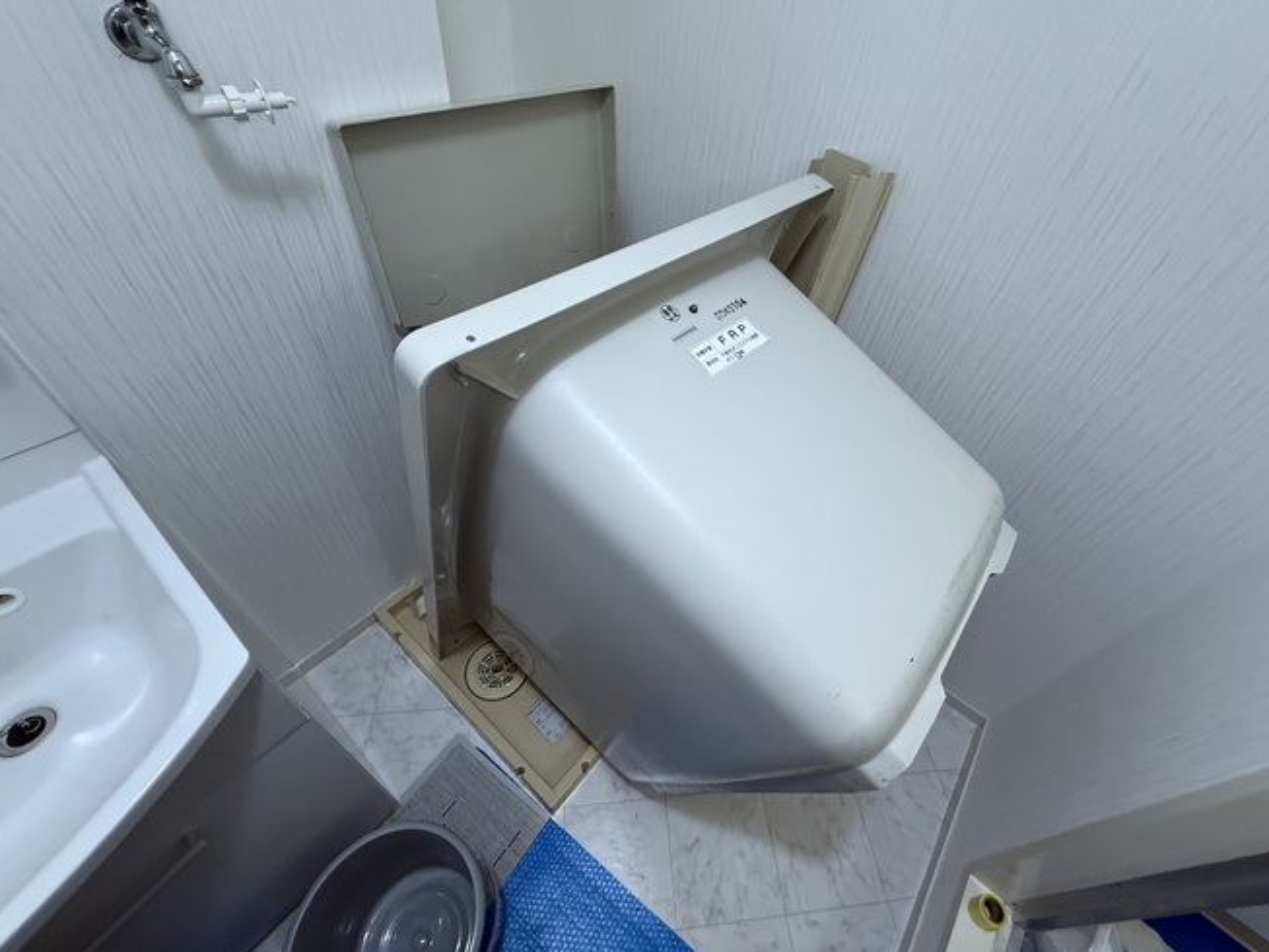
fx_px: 550
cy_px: 448
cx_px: 667
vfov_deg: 81.7
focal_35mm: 15
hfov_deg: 98.1
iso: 250
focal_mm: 2.22
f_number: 2.2
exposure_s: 1/120
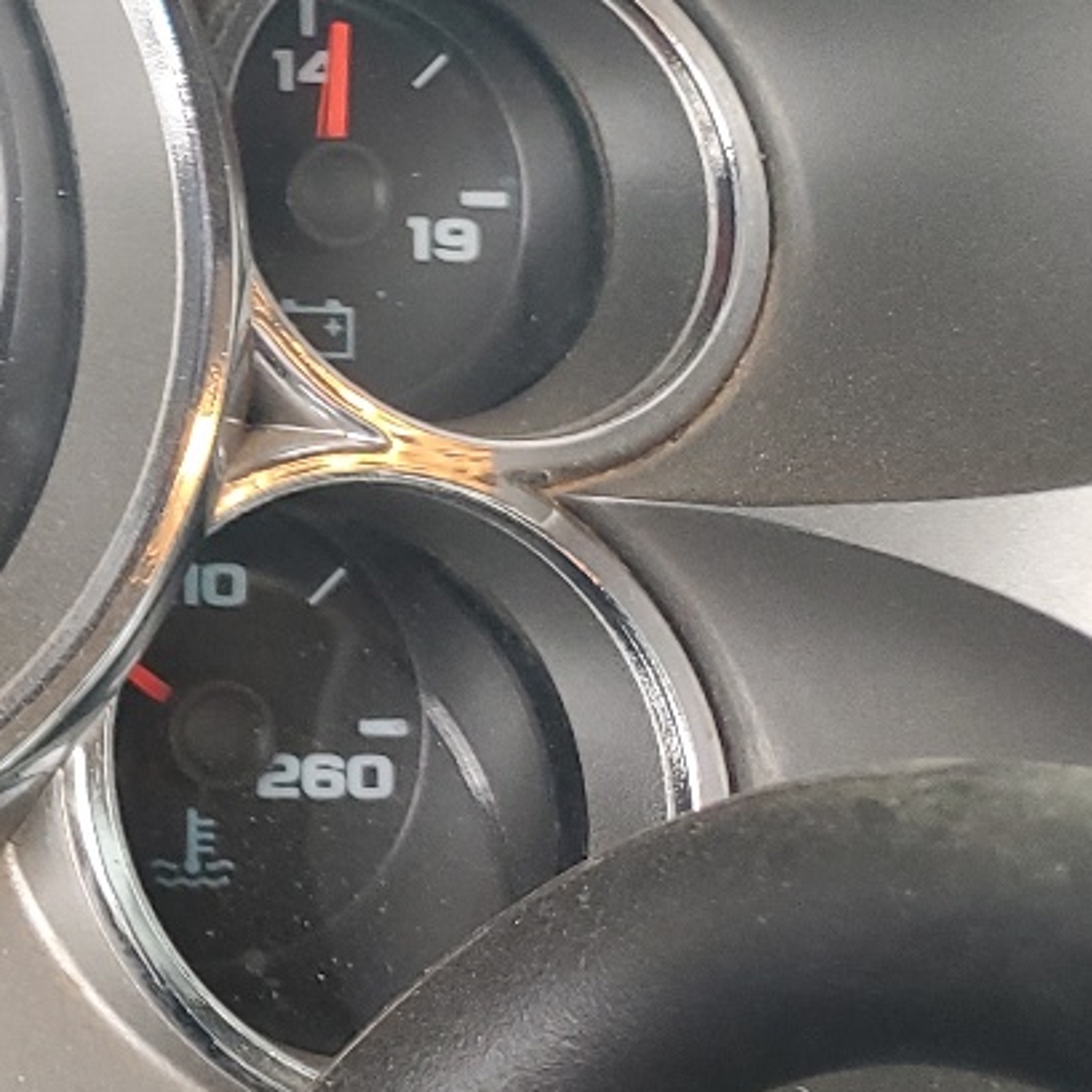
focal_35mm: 90
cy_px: 147
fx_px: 3212
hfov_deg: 15.9
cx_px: -972
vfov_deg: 19.0
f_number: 1.5
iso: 61
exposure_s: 1/120
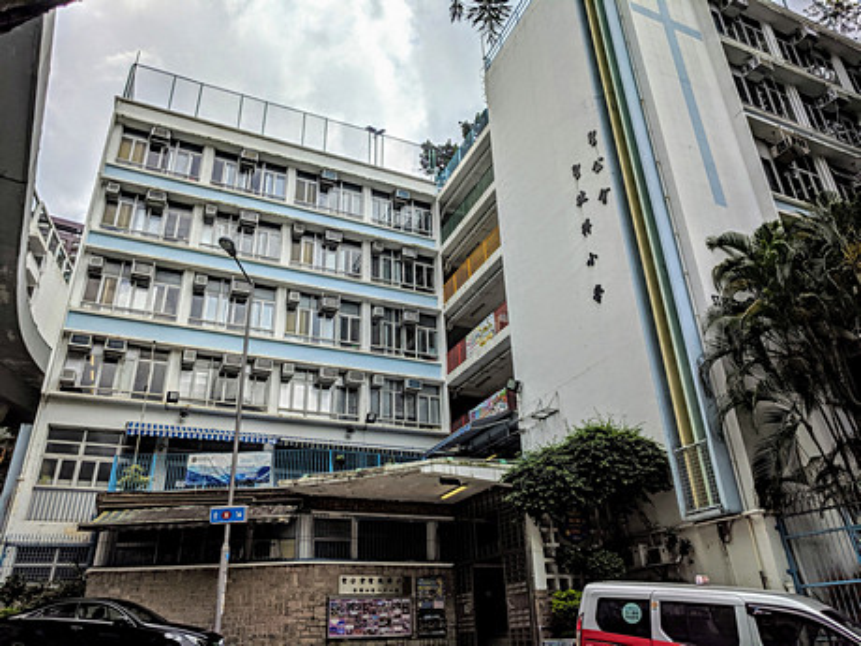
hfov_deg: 67.3
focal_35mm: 26
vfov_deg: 53.1
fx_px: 647
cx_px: 430
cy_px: 323
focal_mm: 4.67
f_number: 2
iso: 56
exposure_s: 1/3584
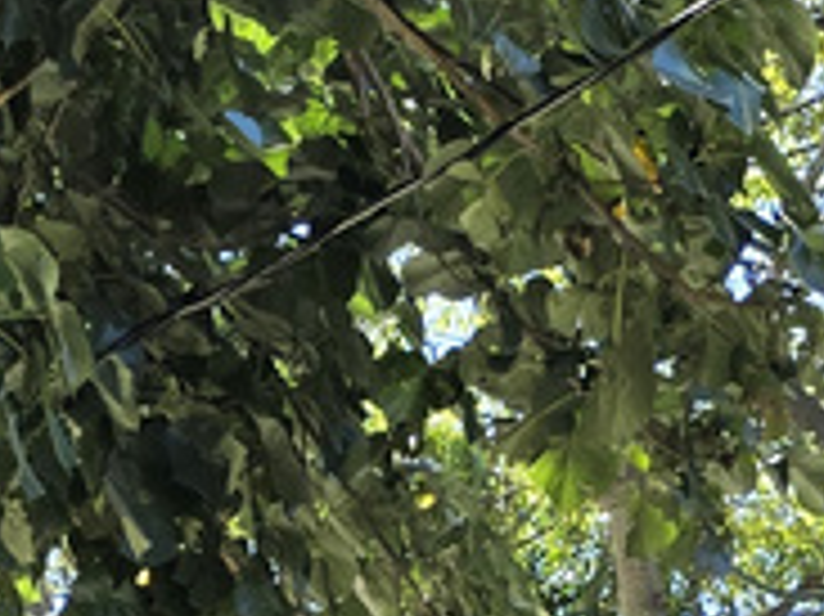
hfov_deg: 13.1
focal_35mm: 151
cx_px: 293
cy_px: 1641
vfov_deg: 8.6
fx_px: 3592
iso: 12
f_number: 1.7
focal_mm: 6.3
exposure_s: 1/220
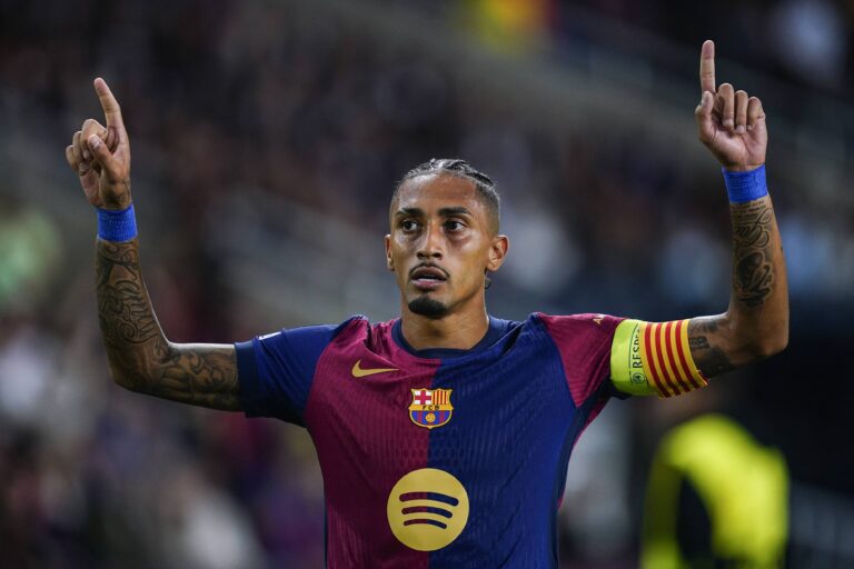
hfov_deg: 5.2
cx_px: 427
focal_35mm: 400
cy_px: 284
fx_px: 9488
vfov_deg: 3.4
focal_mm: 400
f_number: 2.8
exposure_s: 1/1600
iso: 2000
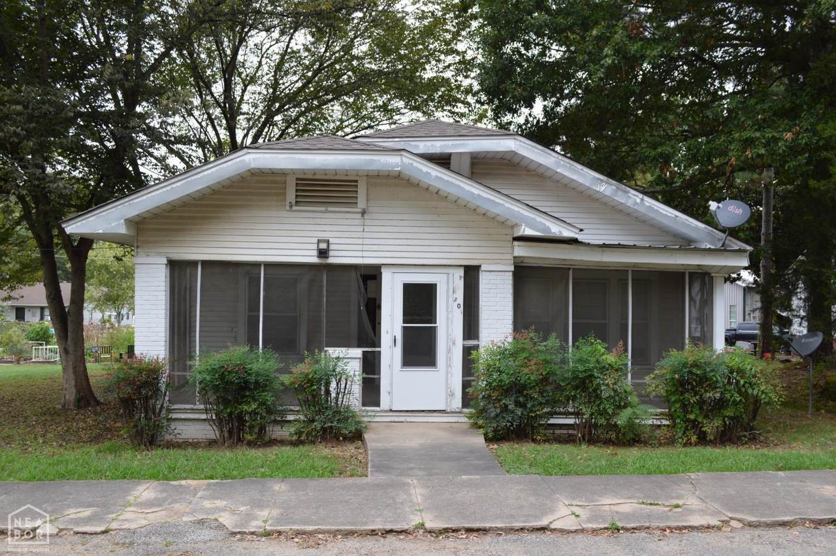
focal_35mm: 33
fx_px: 766
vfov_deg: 39.9
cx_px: 418
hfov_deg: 57.3
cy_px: 278
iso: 400
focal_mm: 22
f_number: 5.6
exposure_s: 1/125
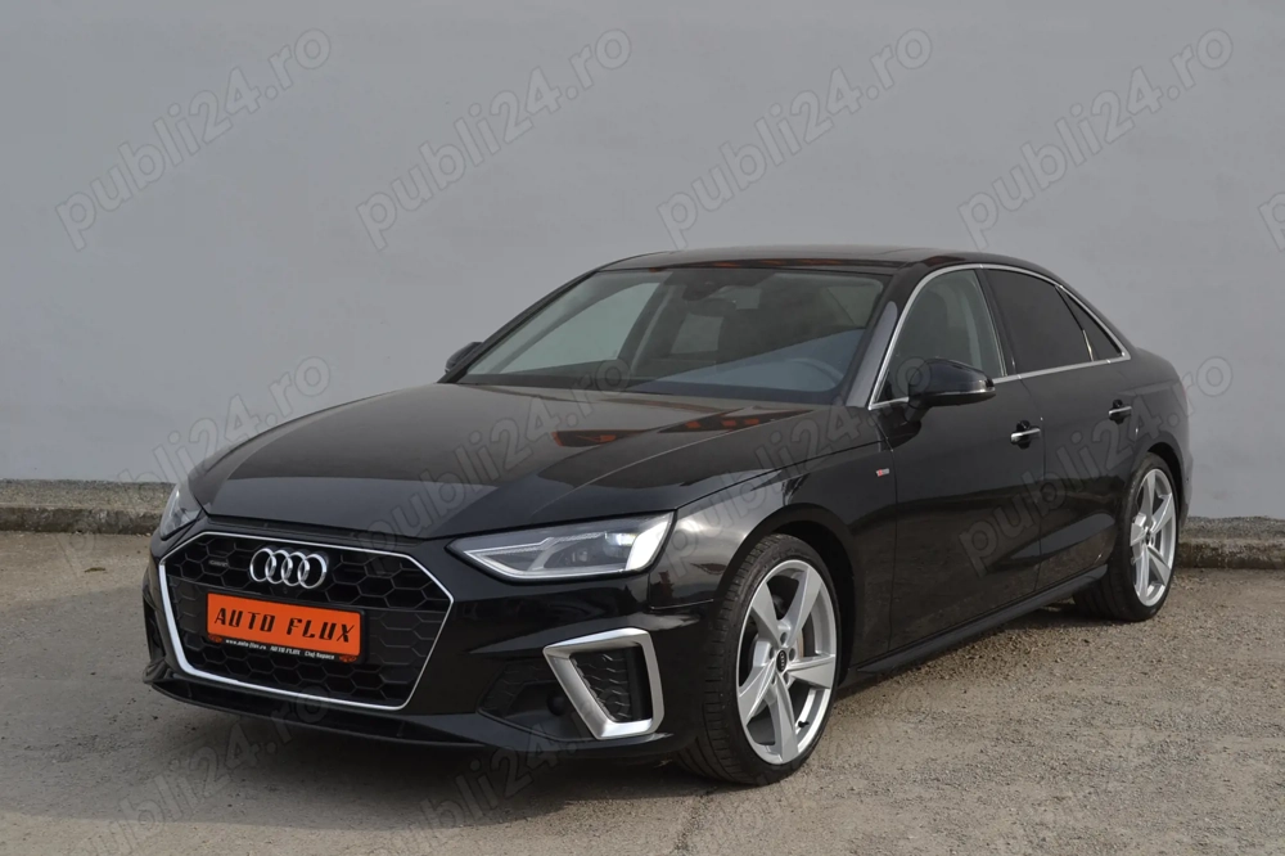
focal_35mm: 52
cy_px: 428
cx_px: 642
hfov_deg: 37.9
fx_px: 1873
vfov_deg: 25.7
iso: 100
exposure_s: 1/200
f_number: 7.1
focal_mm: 35
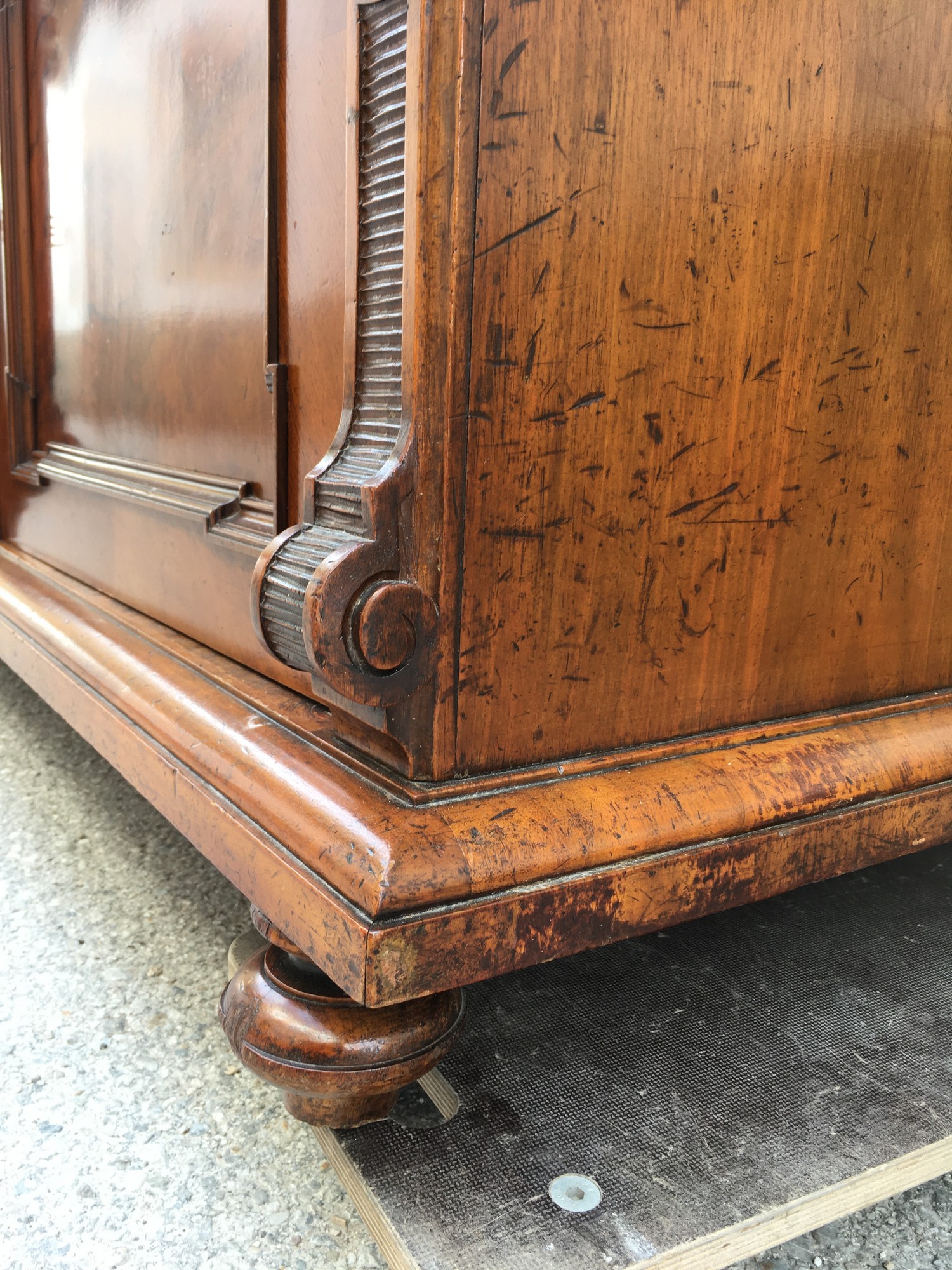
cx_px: 476
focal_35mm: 29
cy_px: 635
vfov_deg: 61.7
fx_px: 1063
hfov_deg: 48.2
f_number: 2.2
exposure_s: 1/50
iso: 25
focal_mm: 4.15
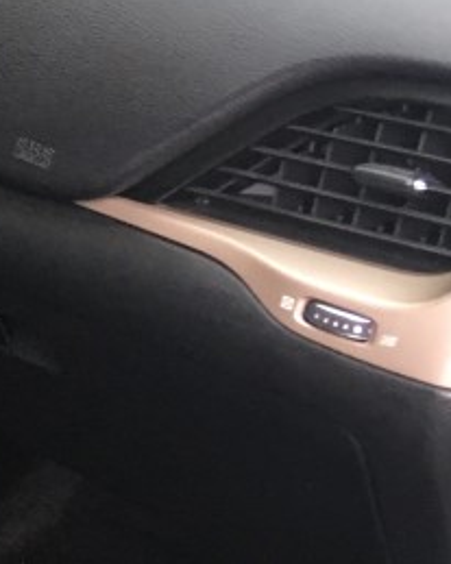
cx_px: -381
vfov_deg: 17.1
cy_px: 218
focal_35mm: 112
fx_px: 1870
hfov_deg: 12.5
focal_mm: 4.15
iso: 40
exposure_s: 1/30
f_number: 2.2
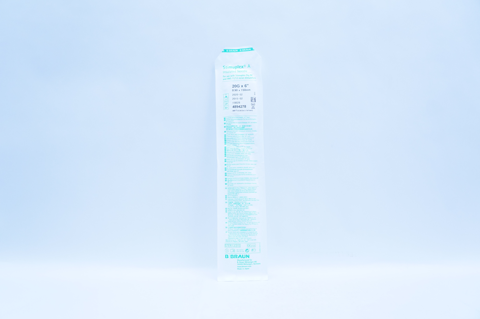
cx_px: 240
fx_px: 400
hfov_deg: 62.0
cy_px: 160
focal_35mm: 30
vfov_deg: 43.5
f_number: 4.5
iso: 800
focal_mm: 20
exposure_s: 1/200
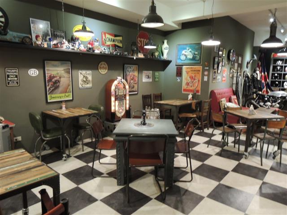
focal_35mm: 24
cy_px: 108
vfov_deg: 56.8
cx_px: 144
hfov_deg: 71.6
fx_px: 199
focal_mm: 4.3
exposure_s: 1/8
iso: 500
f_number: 2.8
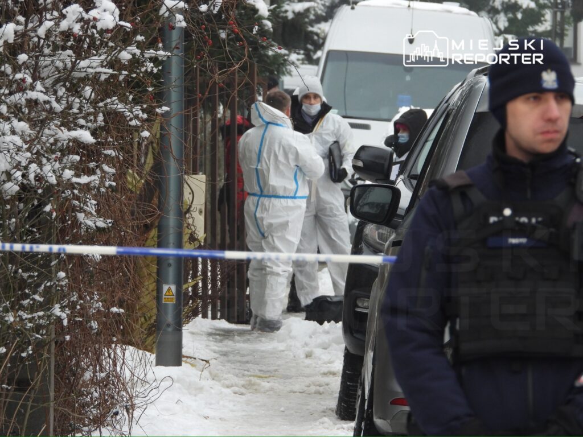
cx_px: 292
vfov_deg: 3.4
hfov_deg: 4.6
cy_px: 218
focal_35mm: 433
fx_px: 7293
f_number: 5
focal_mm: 77.8
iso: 250
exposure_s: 1/250
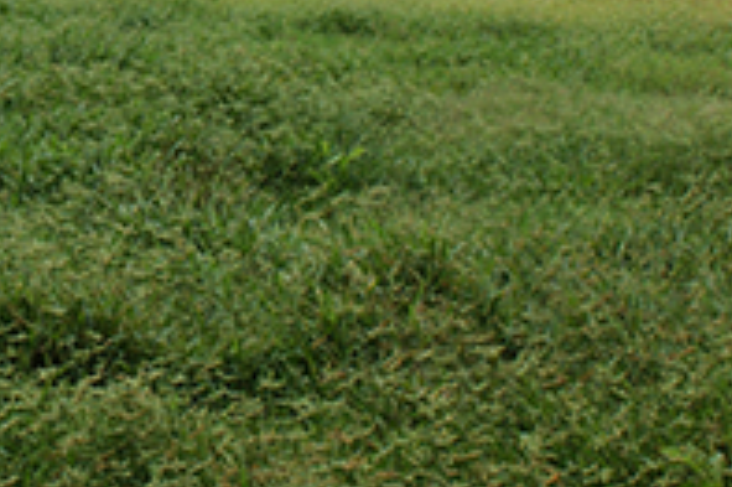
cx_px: -100
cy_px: -301
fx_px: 3795
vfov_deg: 7.2
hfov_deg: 10.9
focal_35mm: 187
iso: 100
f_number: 11
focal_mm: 35
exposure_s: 1/160
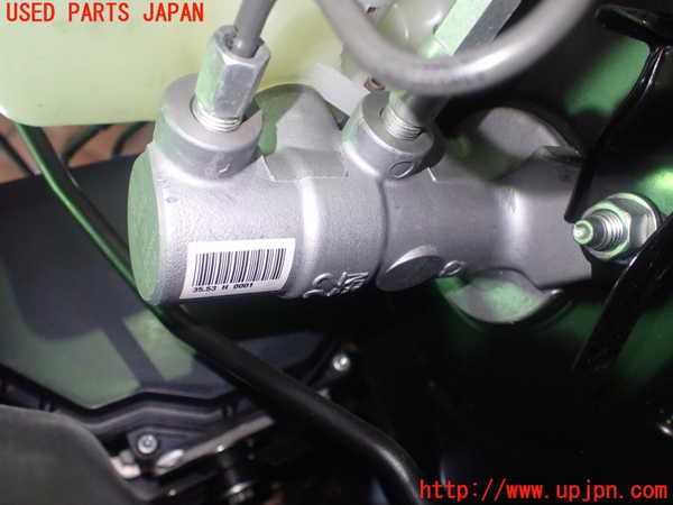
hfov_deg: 60.0
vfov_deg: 46.8
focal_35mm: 30
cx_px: 336
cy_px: 252
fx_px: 583
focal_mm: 5.4
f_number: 2.3
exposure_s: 1/100
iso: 800
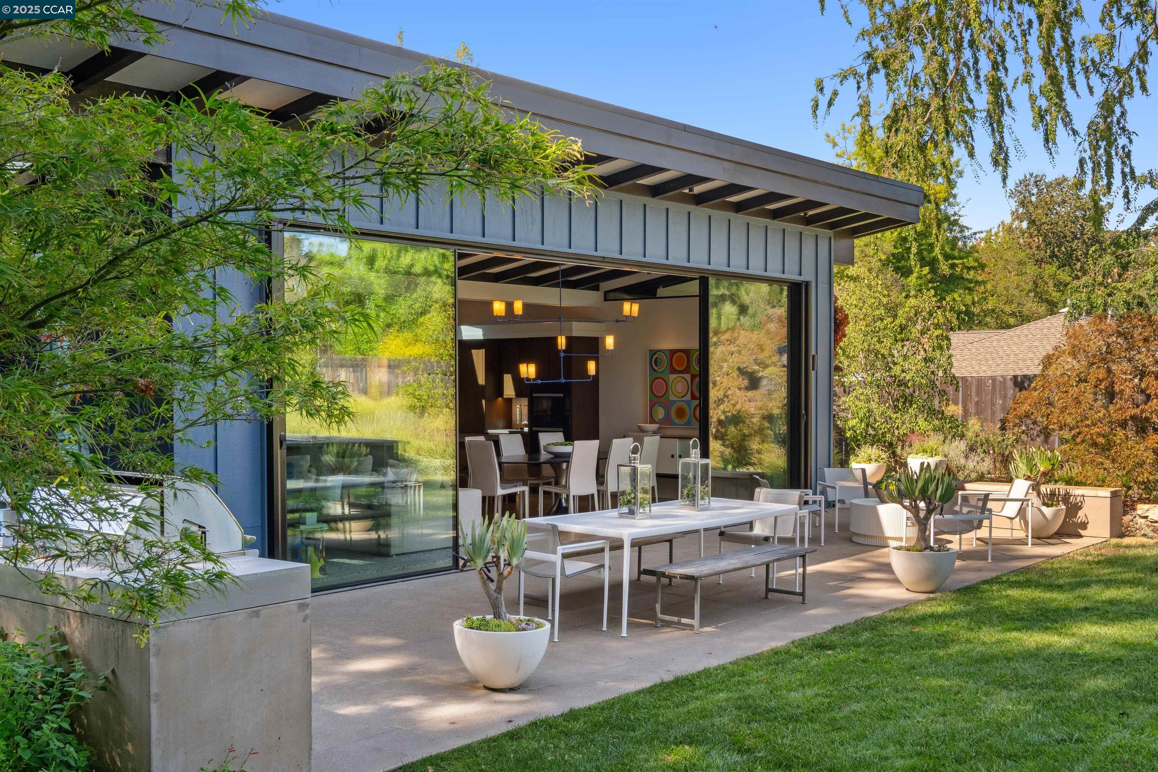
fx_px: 1254
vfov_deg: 34.2
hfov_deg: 49.6
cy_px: 386
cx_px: 579
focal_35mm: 39
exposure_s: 1/30
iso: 640
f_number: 20
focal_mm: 39
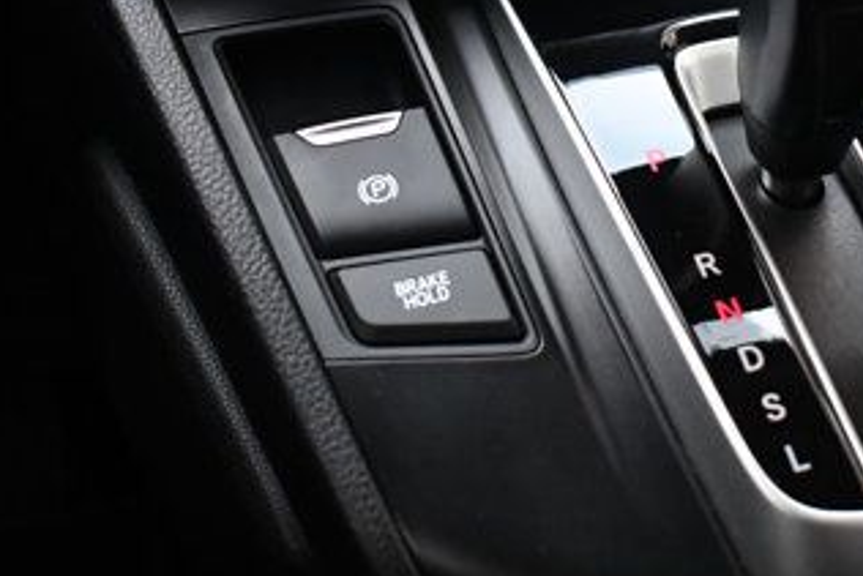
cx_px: 726
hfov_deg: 27.0
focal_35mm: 73
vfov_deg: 18.6
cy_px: 135
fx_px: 1751
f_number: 3.8
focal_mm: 24
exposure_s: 1/60
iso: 5000
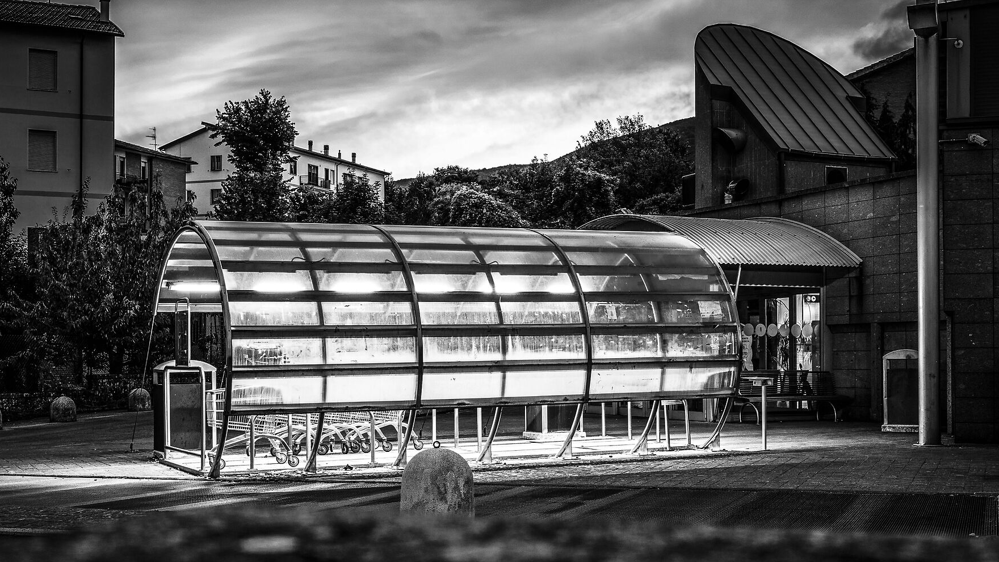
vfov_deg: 23.9
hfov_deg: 41.3
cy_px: 335
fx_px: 1324
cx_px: 519
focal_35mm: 50
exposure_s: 1
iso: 200
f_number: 10
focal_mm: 35
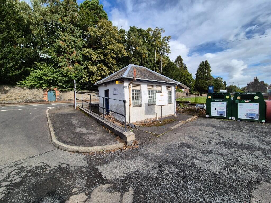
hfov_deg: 106.2
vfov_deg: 89.9
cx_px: 136
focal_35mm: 13
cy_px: 102
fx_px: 102
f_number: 2.2
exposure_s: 1/2288
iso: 50
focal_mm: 2.2
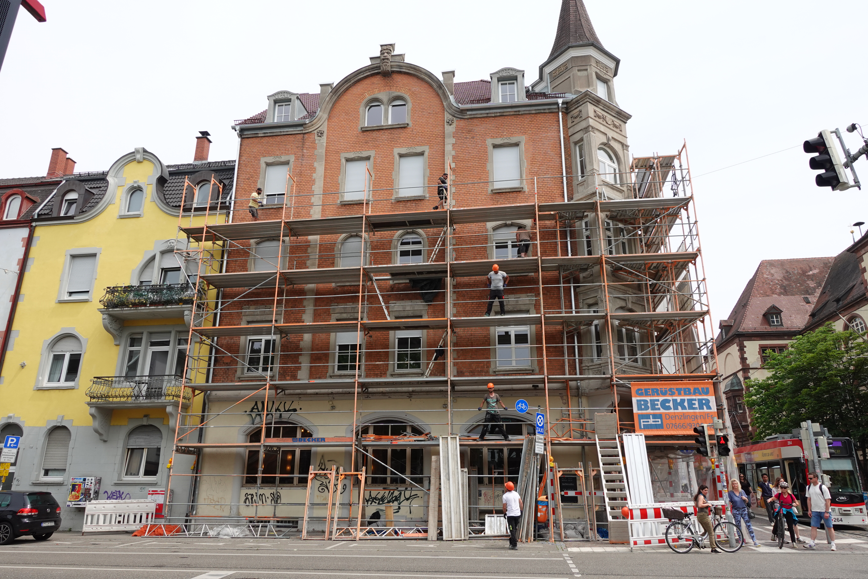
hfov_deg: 73.7
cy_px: 290
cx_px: 434
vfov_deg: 53.1
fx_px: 579
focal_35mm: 24
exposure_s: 1/320
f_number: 5.6
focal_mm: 9.4
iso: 125
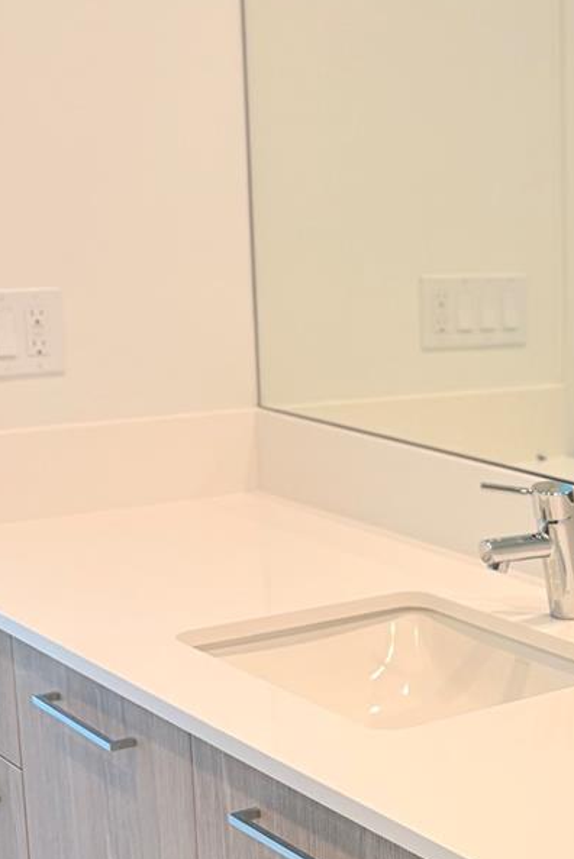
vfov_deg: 28.7
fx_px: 1672
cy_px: 542
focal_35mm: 70
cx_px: 735
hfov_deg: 18.2
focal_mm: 5.96
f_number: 1.6
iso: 32
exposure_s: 1/128
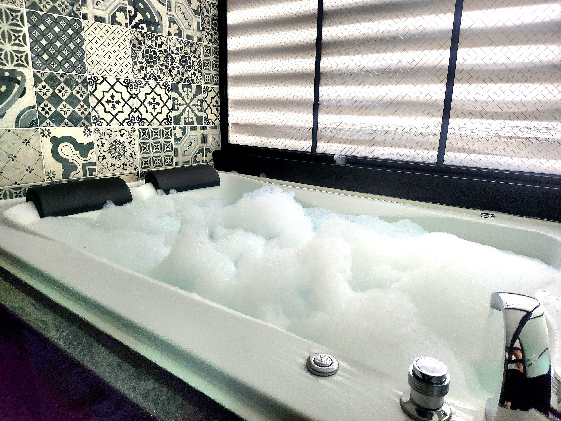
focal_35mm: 24
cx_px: 280
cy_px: 210
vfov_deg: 56.8
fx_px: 389
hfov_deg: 71.6
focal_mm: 5
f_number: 1.8
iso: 640
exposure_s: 1/24
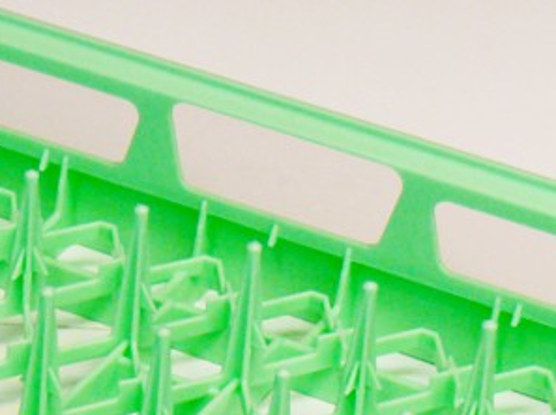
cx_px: -63
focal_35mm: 205
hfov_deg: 9.6
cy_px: 553
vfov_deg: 7.2
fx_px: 3289
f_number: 3.2
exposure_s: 1/40
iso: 100
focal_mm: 10
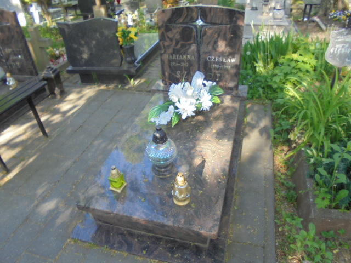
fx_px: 264
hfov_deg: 67.3
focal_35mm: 26
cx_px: 176
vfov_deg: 53.1
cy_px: 132
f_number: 3.5
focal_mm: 4.6
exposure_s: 1/60
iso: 100
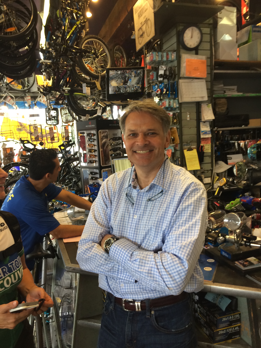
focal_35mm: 29
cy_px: 174
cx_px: 130
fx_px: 292
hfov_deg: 48.2
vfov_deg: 61.7
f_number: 2.2
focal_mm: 4.15
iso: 64
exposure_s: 1/30
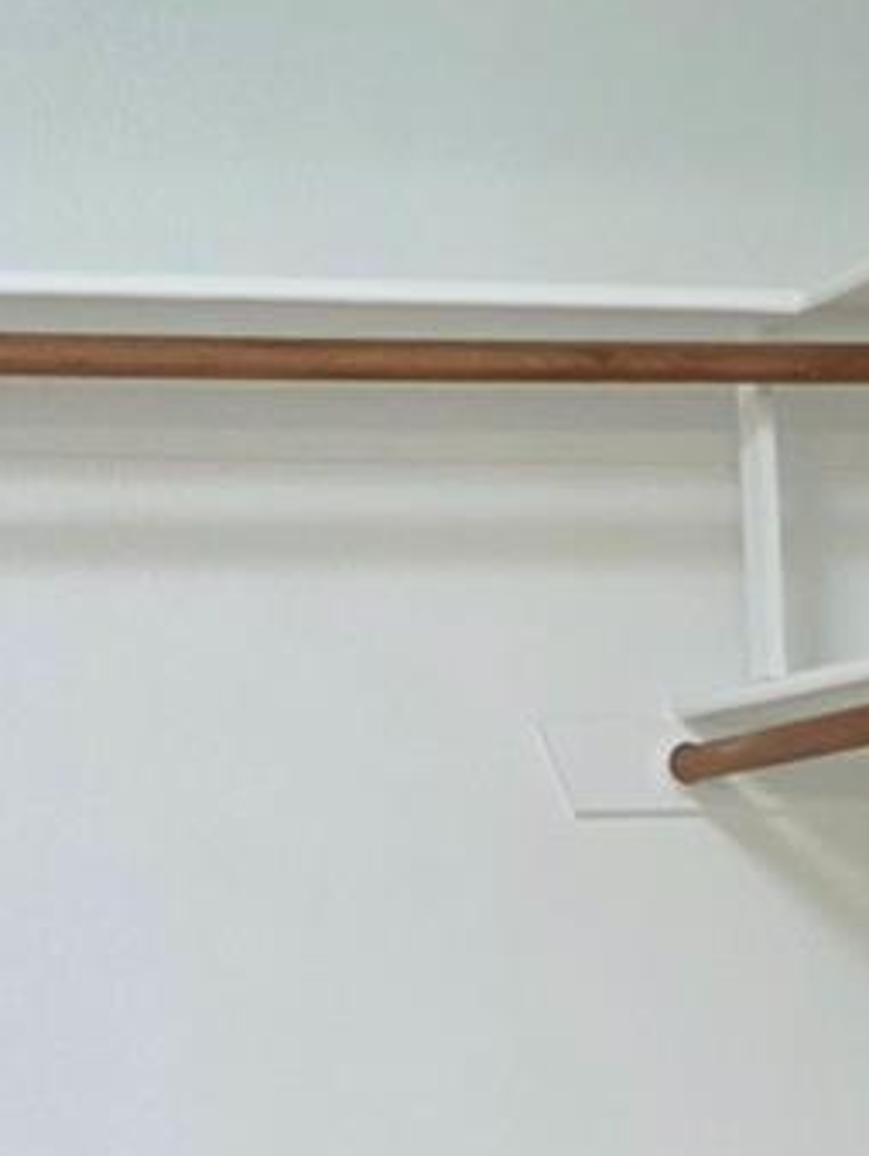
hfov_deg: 14.5
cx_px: 228
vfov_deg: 17.9
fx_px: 3410
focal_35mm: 102
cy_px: 1549
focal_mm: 6.3
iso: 250
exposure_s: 1/120
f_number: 1.7
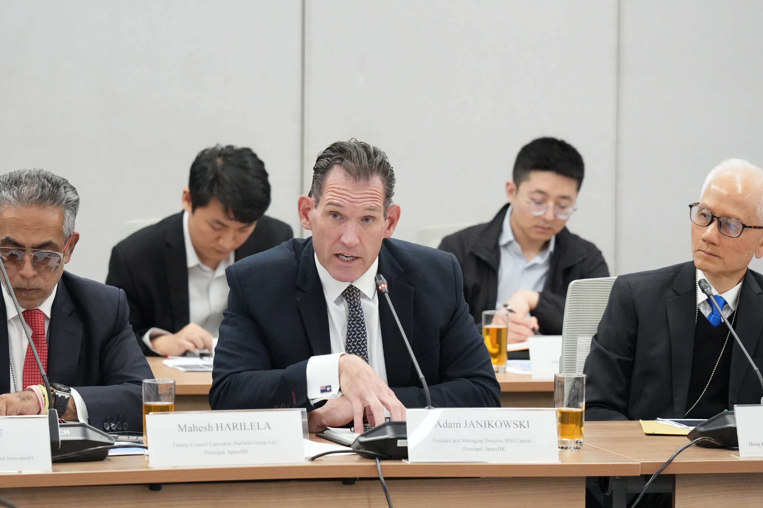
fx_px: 4429
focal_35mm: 209
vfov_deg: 6.6
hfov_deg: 9.8
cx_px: 317
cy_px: 268
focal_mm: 161
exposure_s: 1/200
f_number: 4.5
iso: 10000
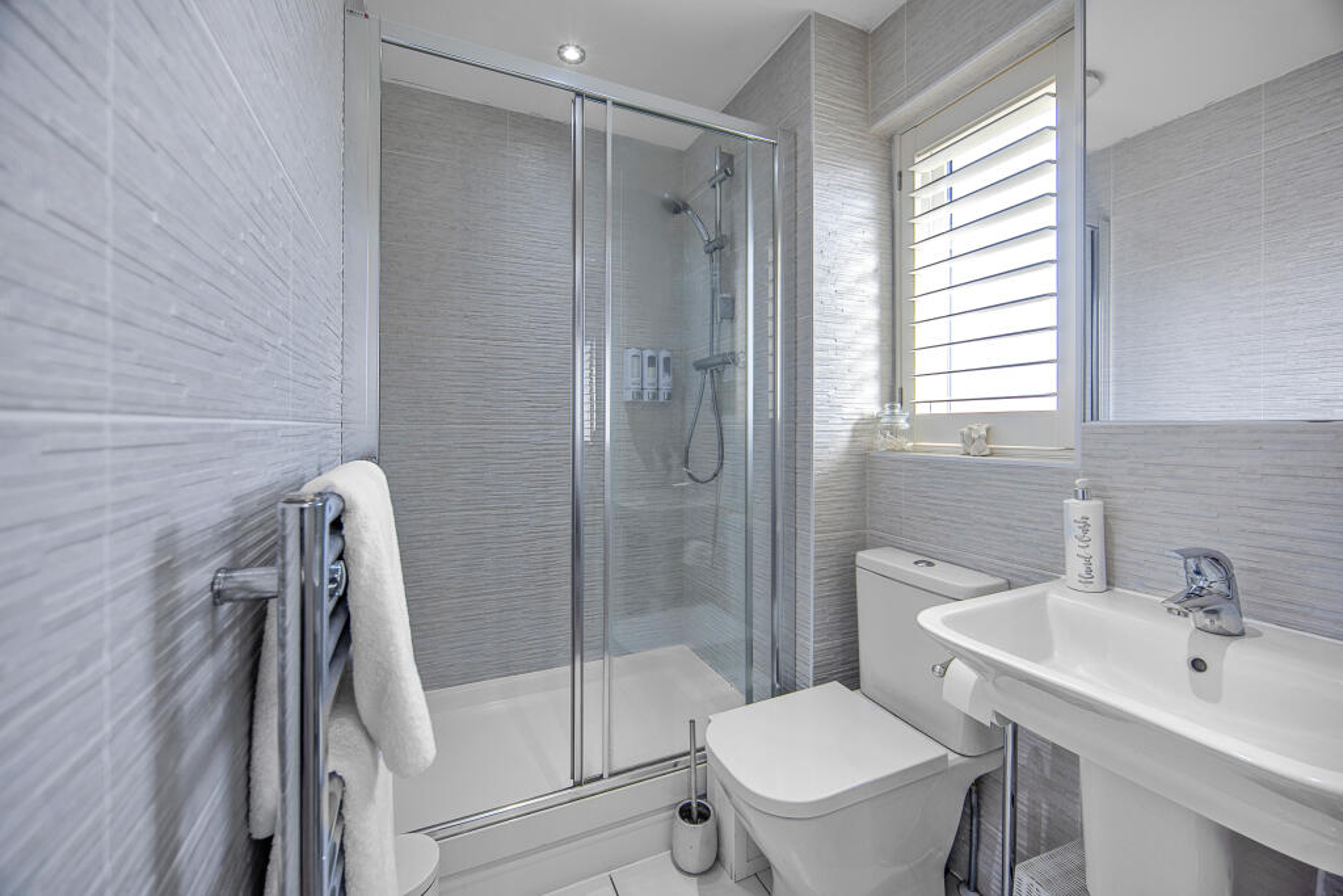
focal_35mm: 18
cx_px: 672
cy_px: 448
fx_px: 672
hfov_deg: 90.0
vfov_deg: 67.4
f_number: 5.6
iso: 100
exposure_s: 1/15
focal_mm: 18
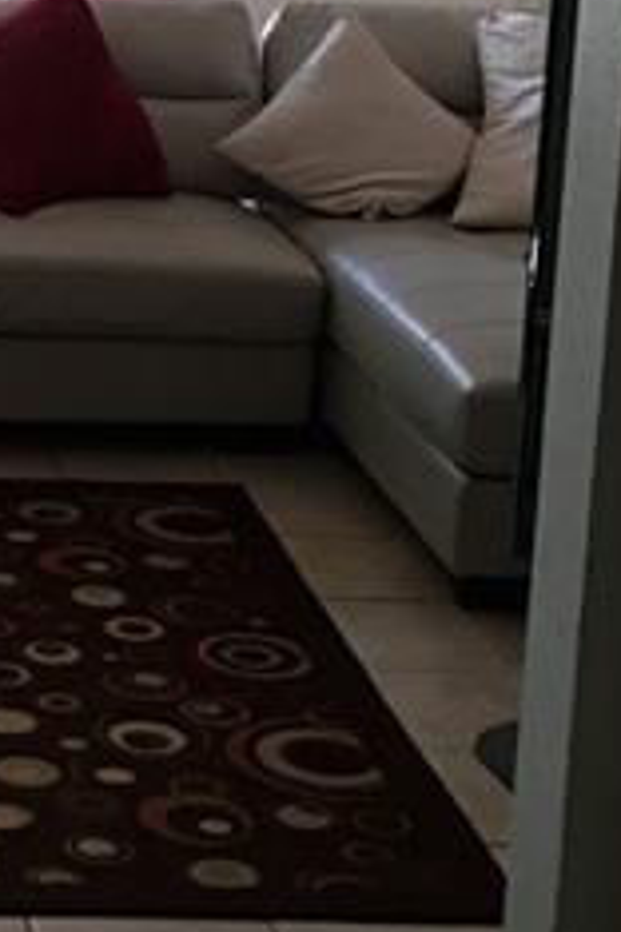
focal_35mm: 99
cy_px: 191
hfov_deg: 13.1
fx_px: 2561
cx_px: -279
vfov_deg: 20.4
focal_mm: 4.15
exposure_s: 1/15
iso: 64
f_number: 2.2
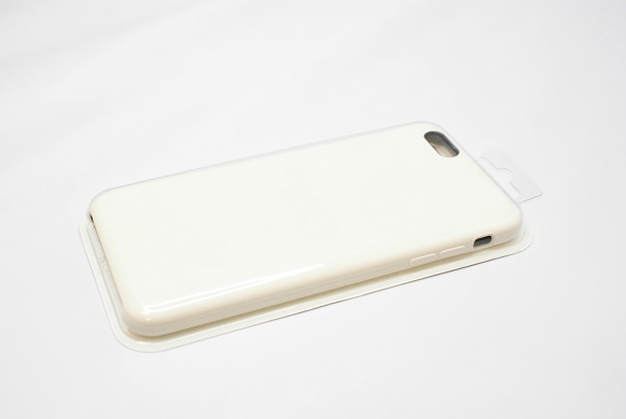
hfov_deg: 37.8
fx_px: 914
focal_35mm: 52
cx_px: 313
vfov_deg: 25.8
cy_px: 210
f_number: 5.6
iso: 1600
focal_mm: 35
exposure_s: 1/320
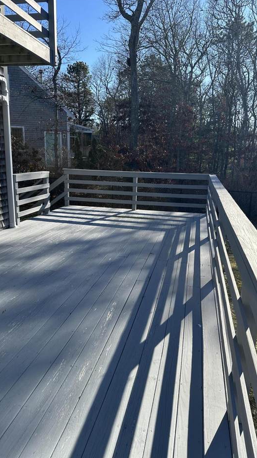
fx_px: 327
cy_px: 229
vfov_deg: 69.9
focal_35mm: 27
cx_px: 127
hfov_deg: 42.9
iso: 80
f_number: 1.78
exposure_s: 1/2591
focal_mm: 6.86
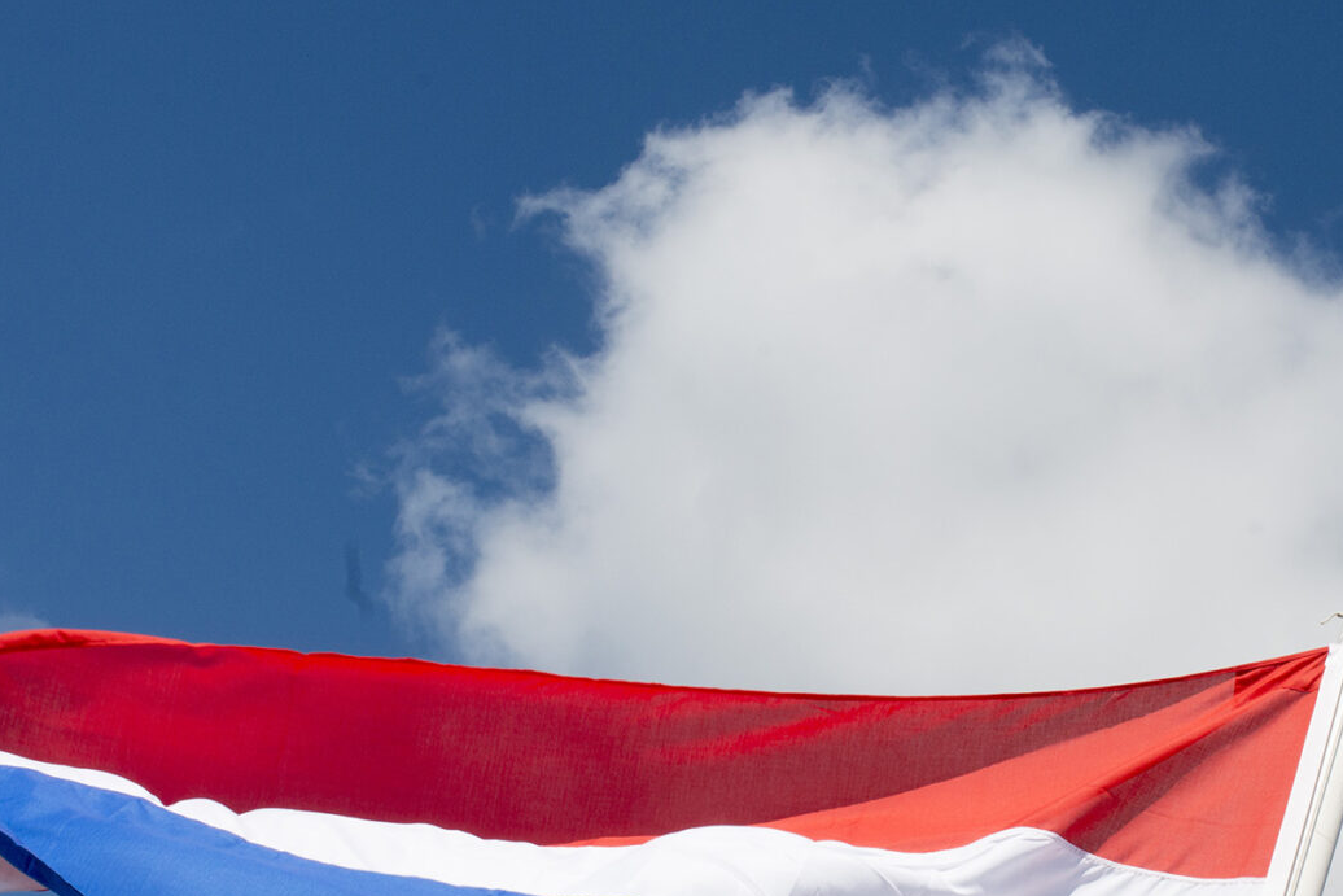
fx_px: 3134
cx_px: 993
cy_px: 742
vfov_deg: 16.1
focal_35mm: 84
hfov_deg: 24.0
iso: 400
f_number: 14
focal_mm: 34
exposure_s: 1/400
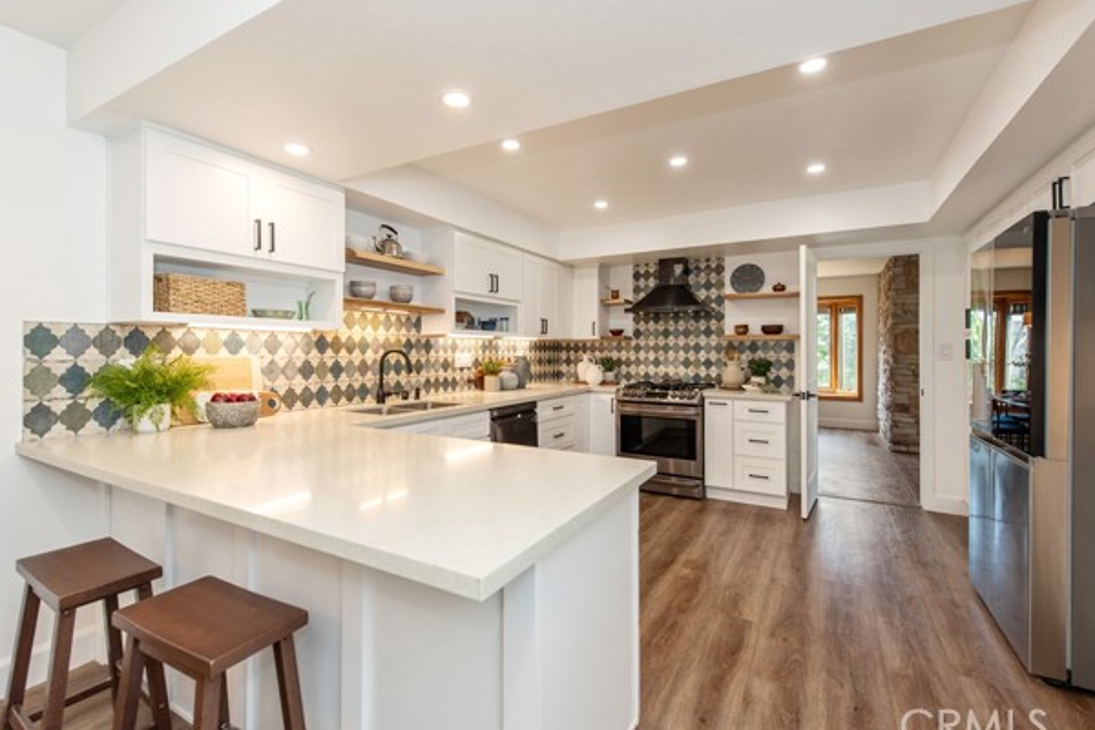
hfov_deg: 96.7
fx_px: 487
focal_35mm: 16
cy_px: 362
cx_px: 535
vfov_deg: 73.7
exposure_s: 1/125
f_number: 5.6
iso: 800
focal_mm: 15
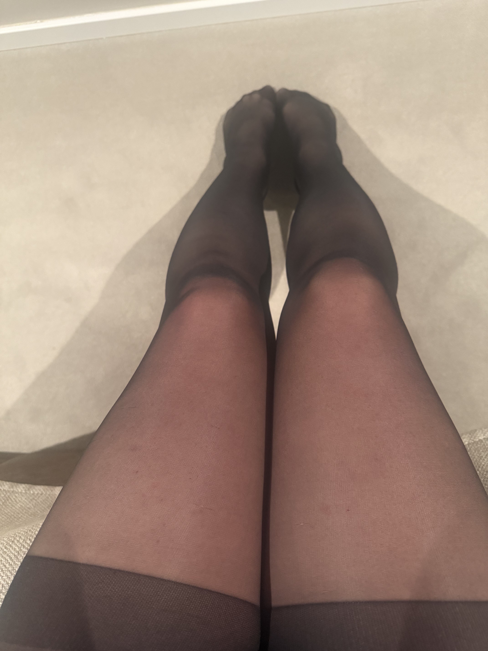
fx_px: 451
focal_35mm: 24
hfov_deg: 56.8
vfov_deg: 71.6
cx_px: 244
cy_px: 326
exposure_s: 1/33
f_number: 1.78
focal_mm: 6.76
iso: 800
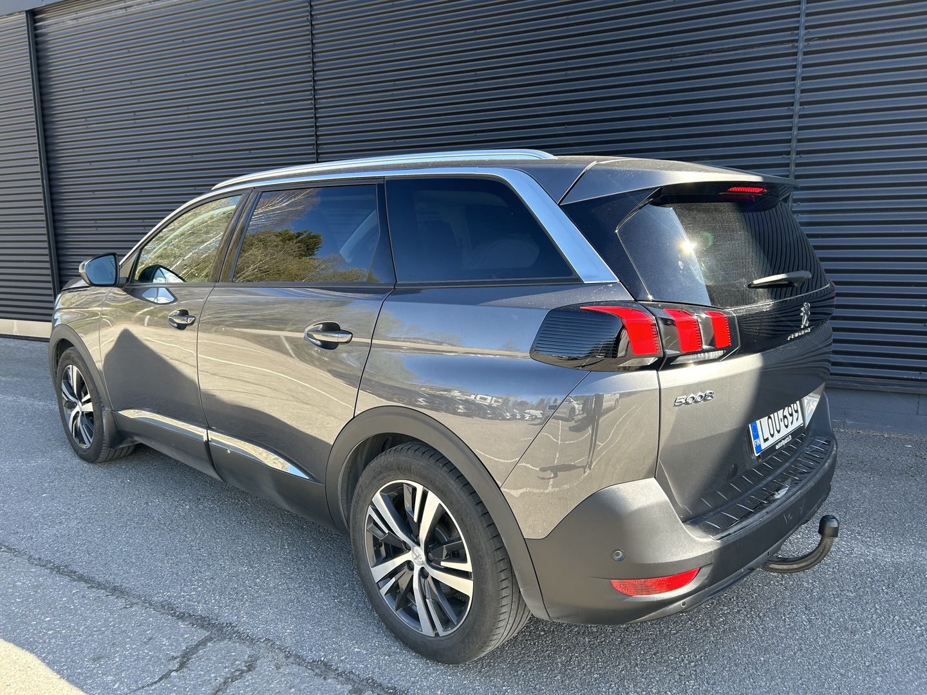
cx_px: 464
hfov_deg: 67.3
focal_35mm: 26
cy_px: 348
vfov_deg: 53.1
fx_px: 696
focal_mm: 5.7
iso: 50
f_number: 1.5
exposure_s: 1/427
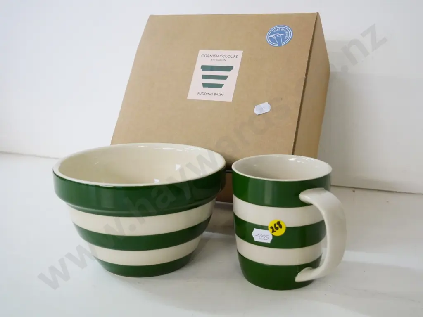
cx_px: 212
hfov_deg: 42.9
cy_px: 158
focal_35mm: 44
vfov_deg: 32.9
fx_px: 538
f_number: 4.6
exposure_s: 1/200
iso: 3200
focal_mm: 22
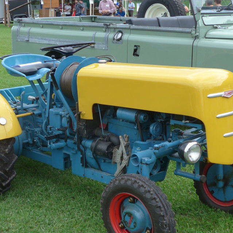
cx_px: 102
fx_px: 556
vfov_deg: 23.7
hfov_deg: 23.7
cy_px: 128
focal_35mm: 73
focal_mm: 9
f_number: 2.8
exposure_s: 1/320
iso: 80
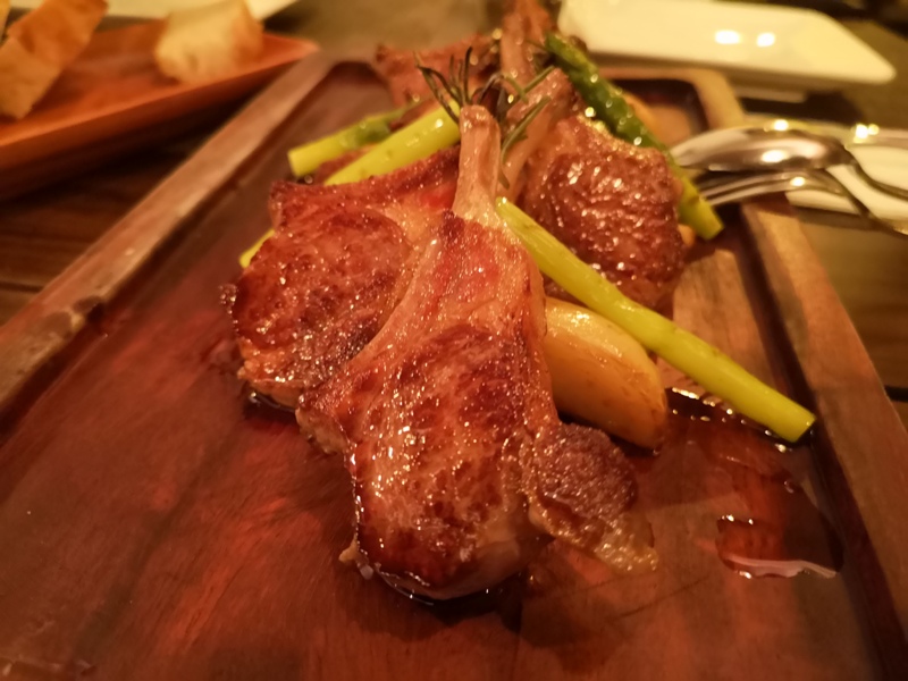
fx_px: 708
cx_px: 454
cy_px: 340
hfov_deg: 65.3
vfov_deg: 51.4
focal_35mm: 27
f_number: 1.8
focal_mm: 3.95
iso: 1250
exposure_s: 1/17.1
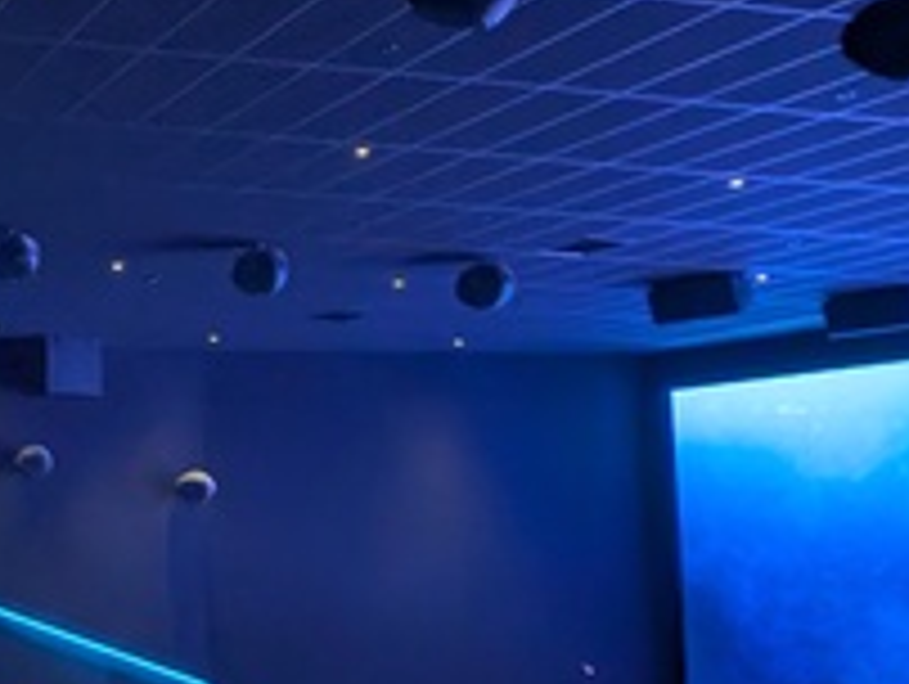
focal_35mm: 38
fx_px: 999
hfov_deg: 33.5
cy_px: 450
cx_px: -306
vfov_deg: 37.4
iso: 345
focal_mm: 2.23
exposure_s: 1/4.32
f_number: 1.95
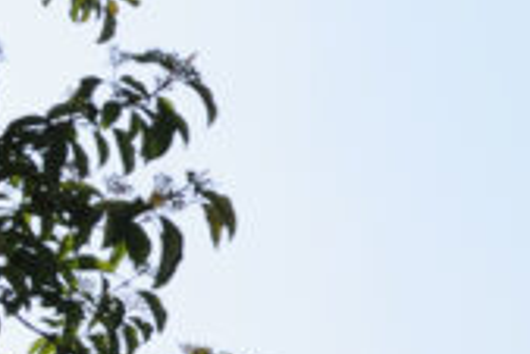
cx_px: 1389
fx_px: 2770
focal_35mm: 188
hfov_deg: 9.4
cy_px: 716
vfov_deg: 7.1
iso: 100
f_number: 9
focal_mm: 31
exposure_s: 1/125
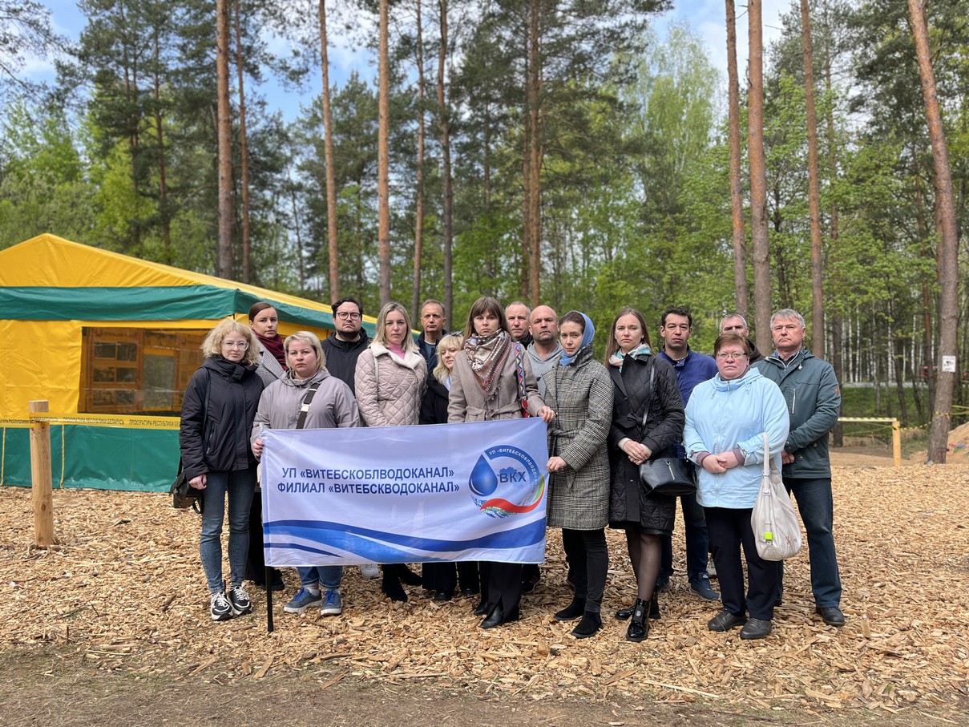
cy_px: 364
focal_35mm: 26
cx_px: 484
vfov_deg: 53.1
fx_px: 728
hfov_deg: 67.3
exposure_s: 1/602
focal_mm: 5.1
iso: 50
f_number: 1.6
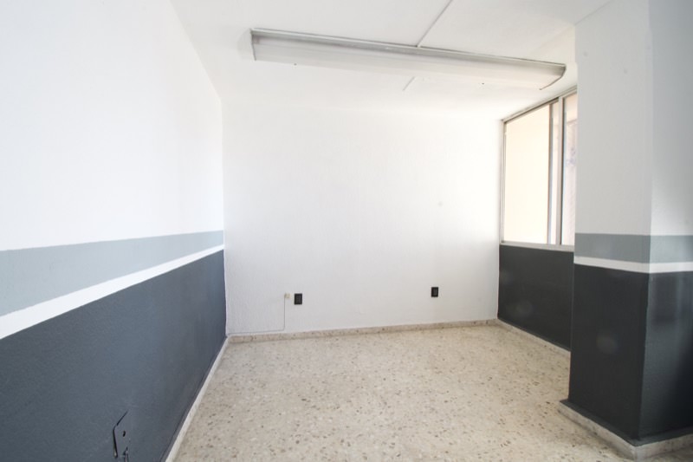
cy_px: 231
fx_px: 289
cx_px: 346
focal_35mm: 15
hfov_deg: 100.4
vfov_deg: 77.3
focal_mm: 10
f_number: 16
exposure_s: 1/3
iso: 640
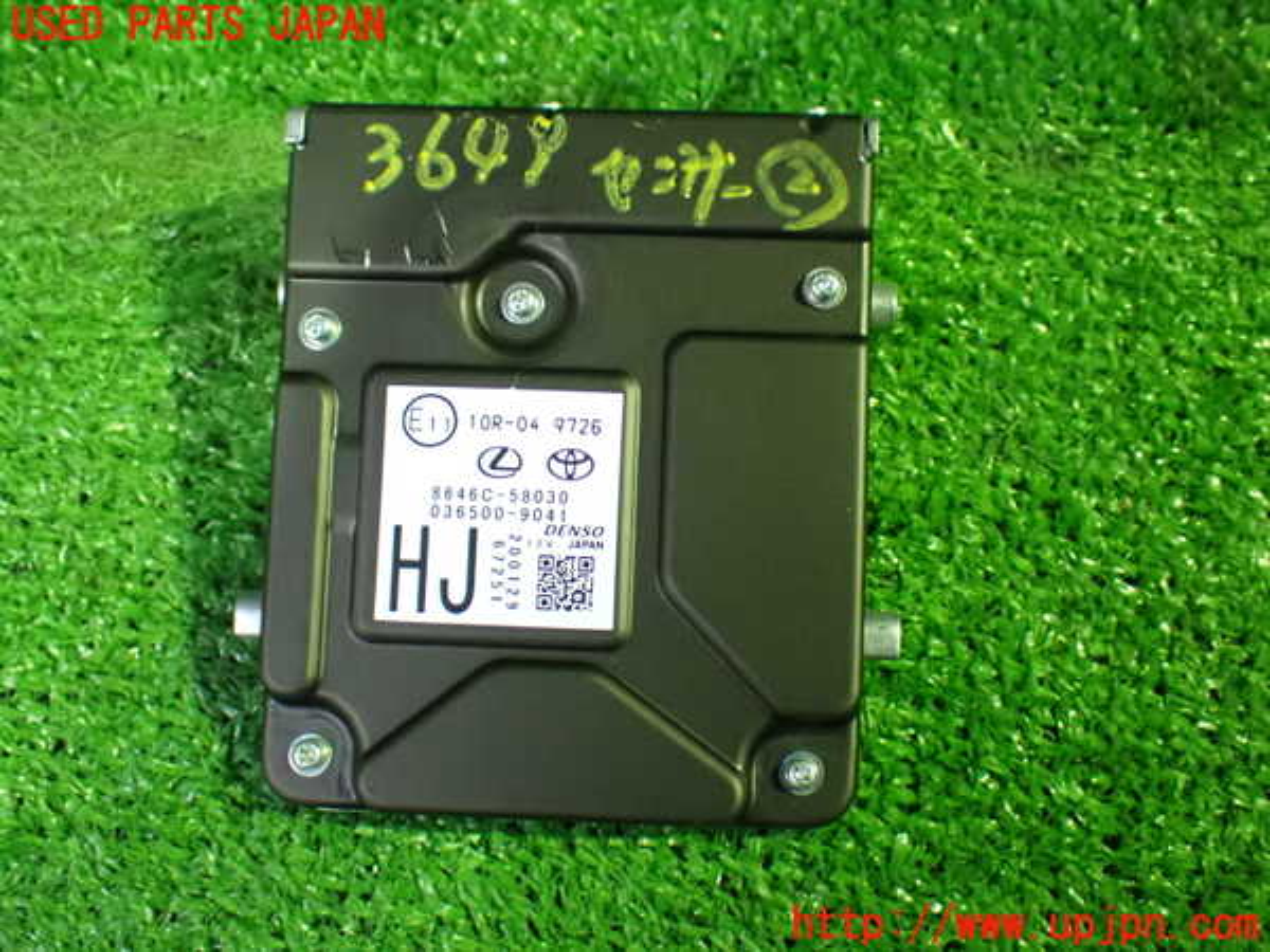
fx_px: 1614
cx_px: 635
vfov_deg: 32.9
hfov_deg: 42.9
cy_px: 476
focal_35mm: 44
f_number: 2.9
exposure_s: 1/40
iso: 1600
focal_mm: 7.84
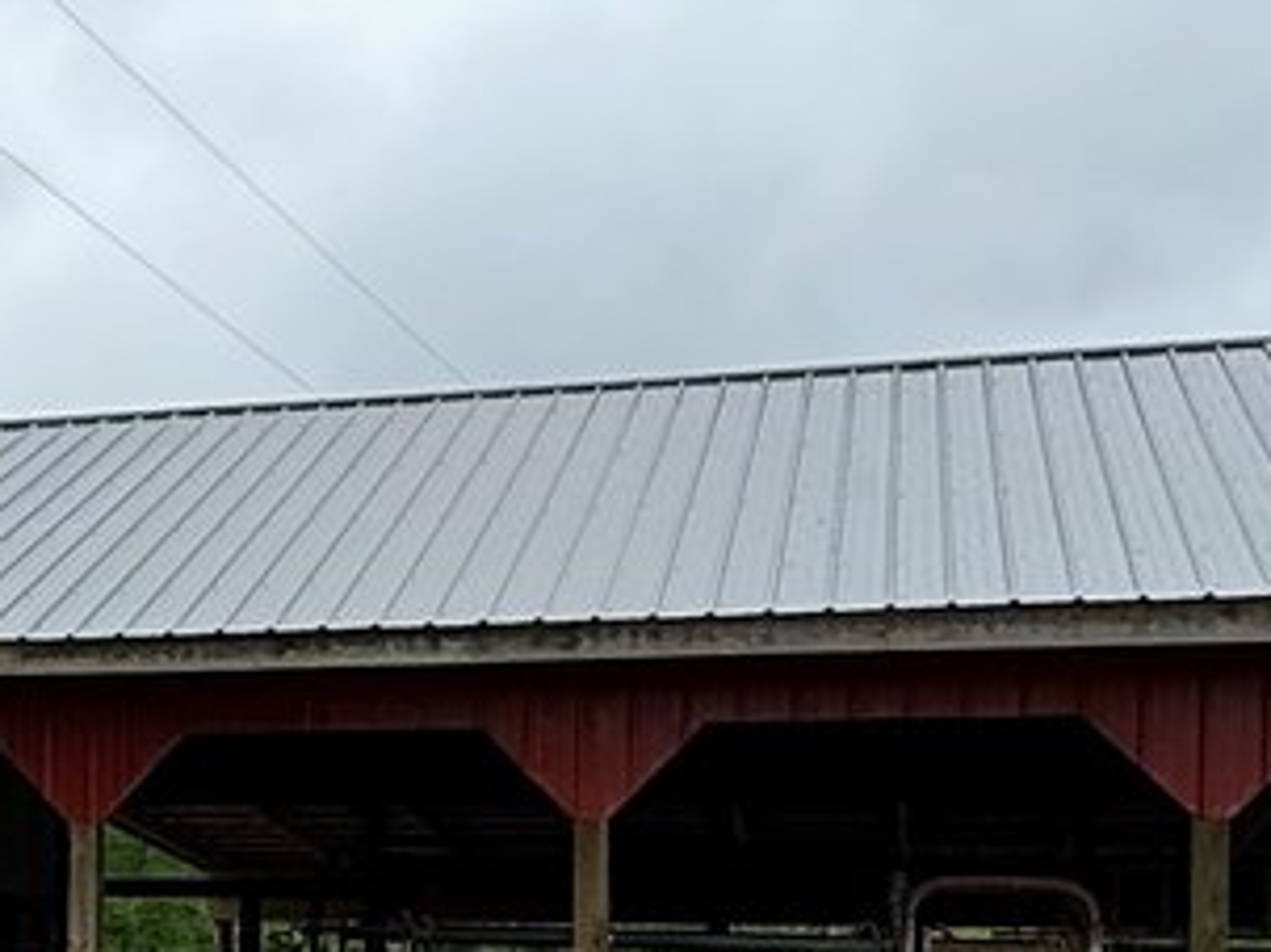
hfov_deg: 26.2
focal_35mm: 70
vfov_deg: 20.4
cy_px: 933
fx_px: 2569
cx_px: -36
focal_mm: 2.22
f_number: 2.2
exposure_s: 1/658
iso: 50
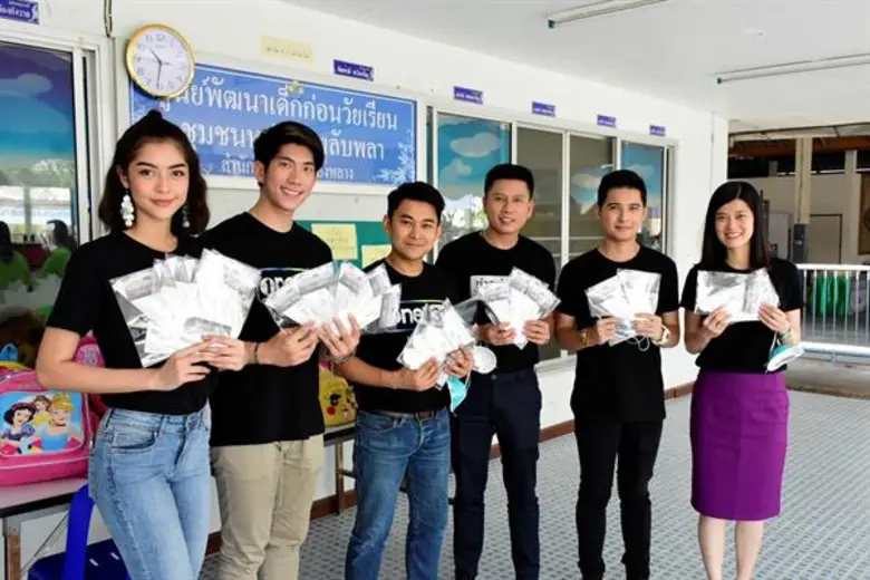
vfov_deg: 40.0
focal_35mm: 33
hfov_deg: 57.2
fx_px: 797
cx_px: 435
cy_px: 290
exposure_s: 1/250
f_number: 7.1
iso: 1600
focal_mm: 22
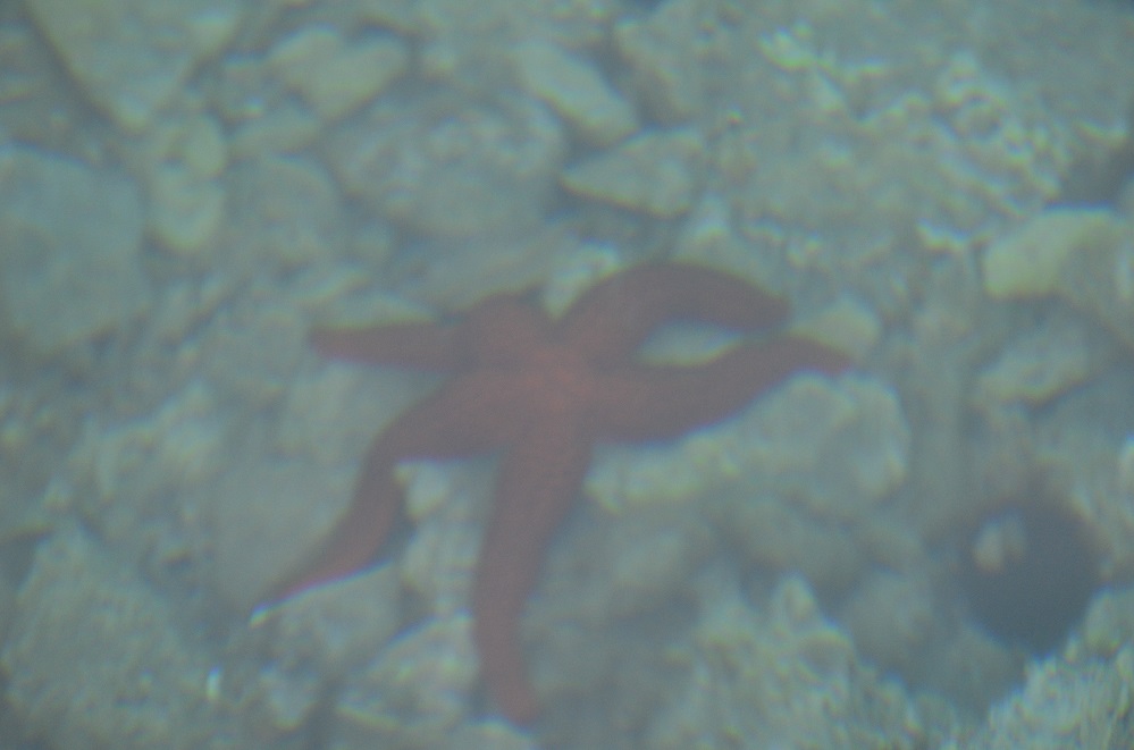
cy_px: 375
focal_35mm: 330
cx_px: 567
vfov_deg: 4.1
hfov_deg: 6.3
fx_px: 10370
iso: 800
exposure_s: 1/320
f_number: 5.3
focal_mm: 220
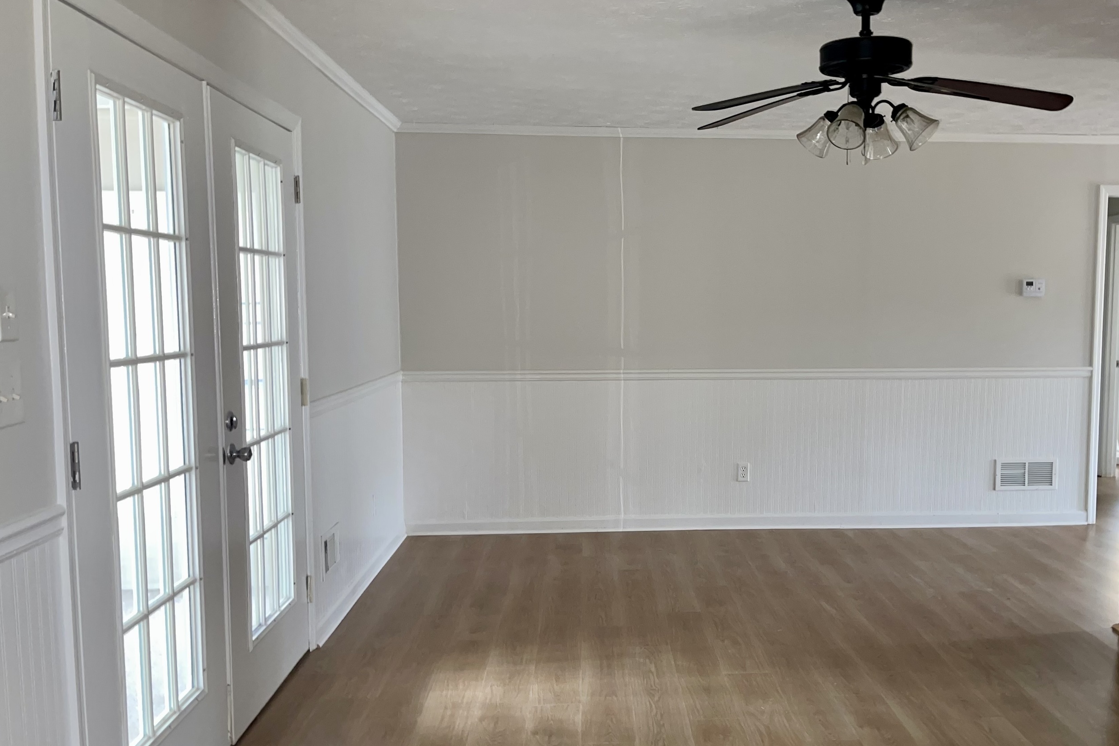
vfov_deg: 41.1
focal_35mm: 32
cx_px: 686
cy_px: 388
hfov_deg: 58.1
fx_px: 995
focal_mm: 5.1
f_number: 1.6
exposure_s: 1/9
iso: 100
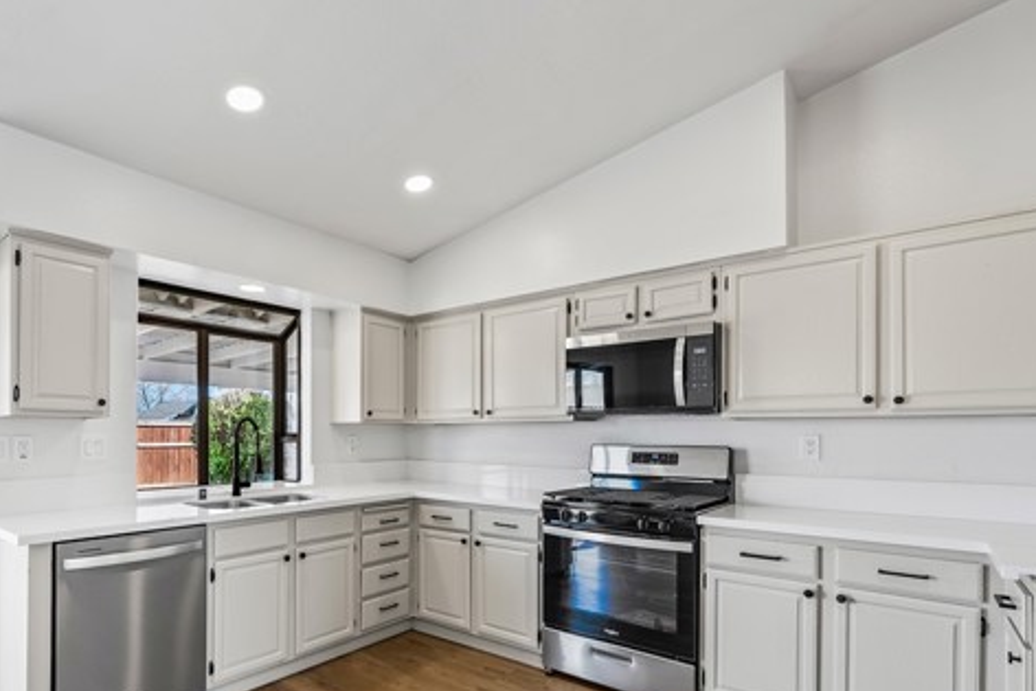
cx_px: 417
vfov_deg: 63.6
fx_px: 547
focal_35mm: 19
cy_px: 433
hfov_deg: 85.9
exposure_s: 1/8
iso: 320
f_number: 7.1
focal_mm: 14
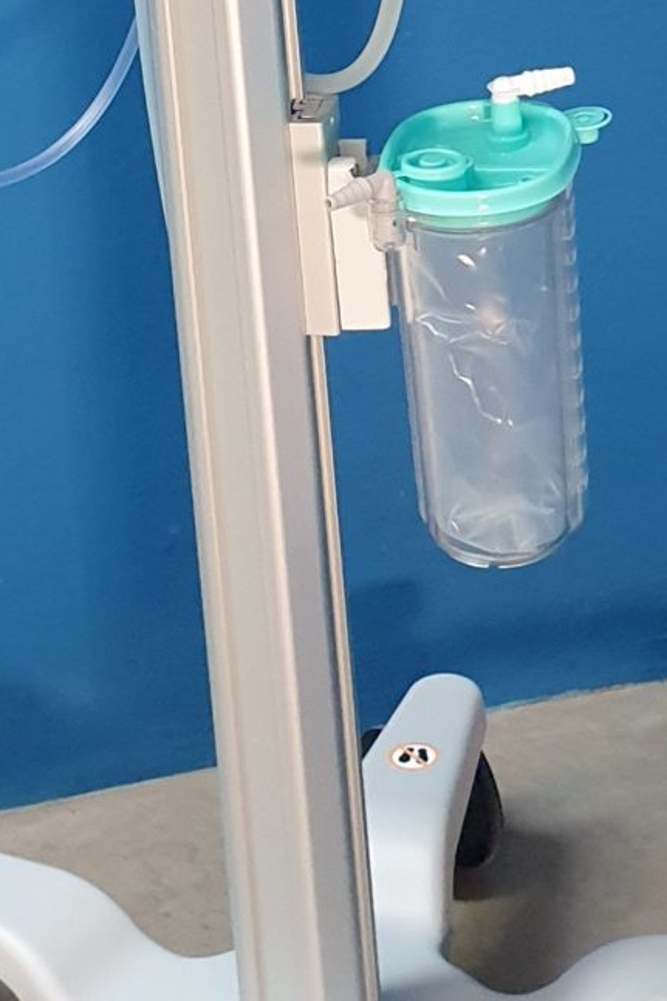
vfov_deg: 18.4
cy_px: -88
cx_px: 167
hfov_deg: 12.8
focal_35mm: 107
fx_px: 2975
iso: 320
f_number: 2.4
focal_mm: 4.3
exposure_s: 1/50
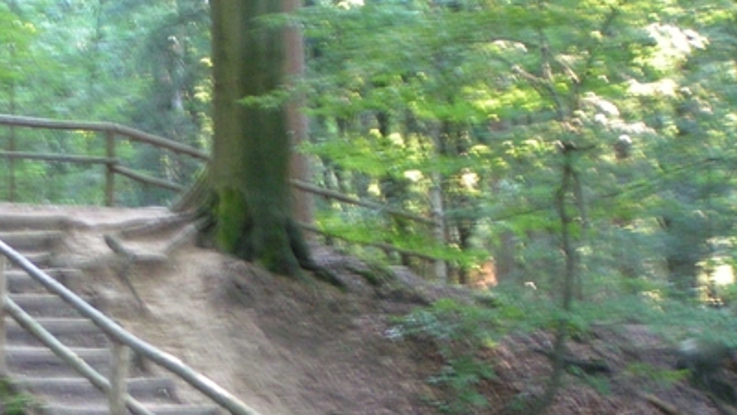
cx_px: 227
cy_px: 315
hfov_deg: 16.0
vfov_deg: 9.0
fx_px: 2619
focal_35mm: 134
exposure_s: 1/5
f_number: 3.2
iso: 200
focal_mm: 12.6
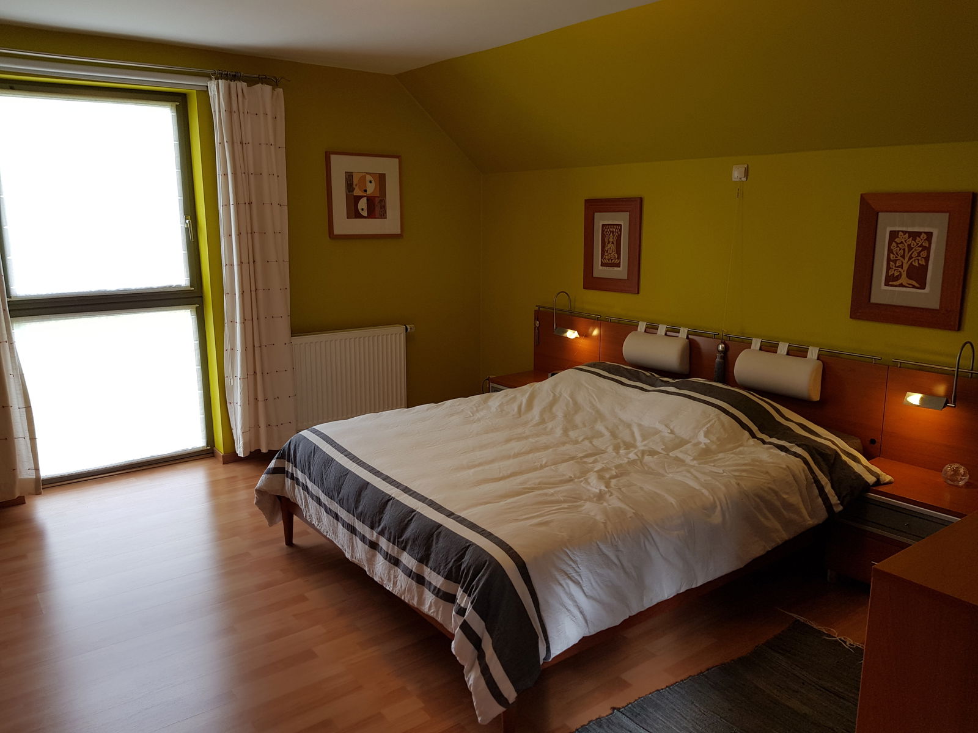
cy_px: 366
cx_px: 489
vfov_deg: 53.1
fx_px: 735
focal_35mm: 26
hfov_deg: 67.3
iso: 40
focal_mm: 4.2
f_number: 1.7
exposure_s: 1/50
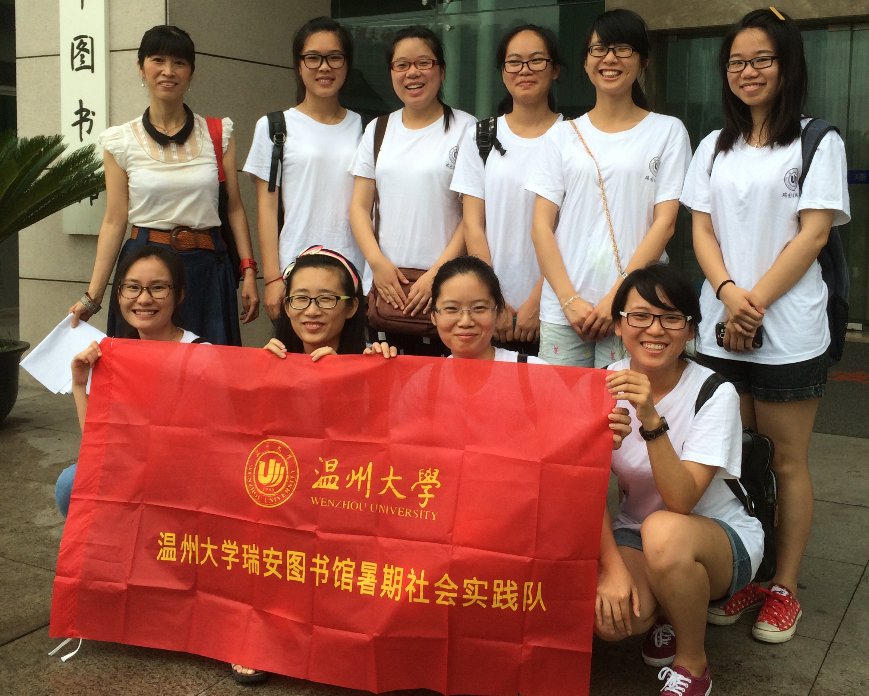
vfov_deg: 36.3
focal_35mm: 41
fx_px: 1055
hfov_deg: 44.8
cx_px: 460
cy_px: 256
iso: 32
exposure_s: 1/612
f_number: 2.2
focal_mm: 4.12
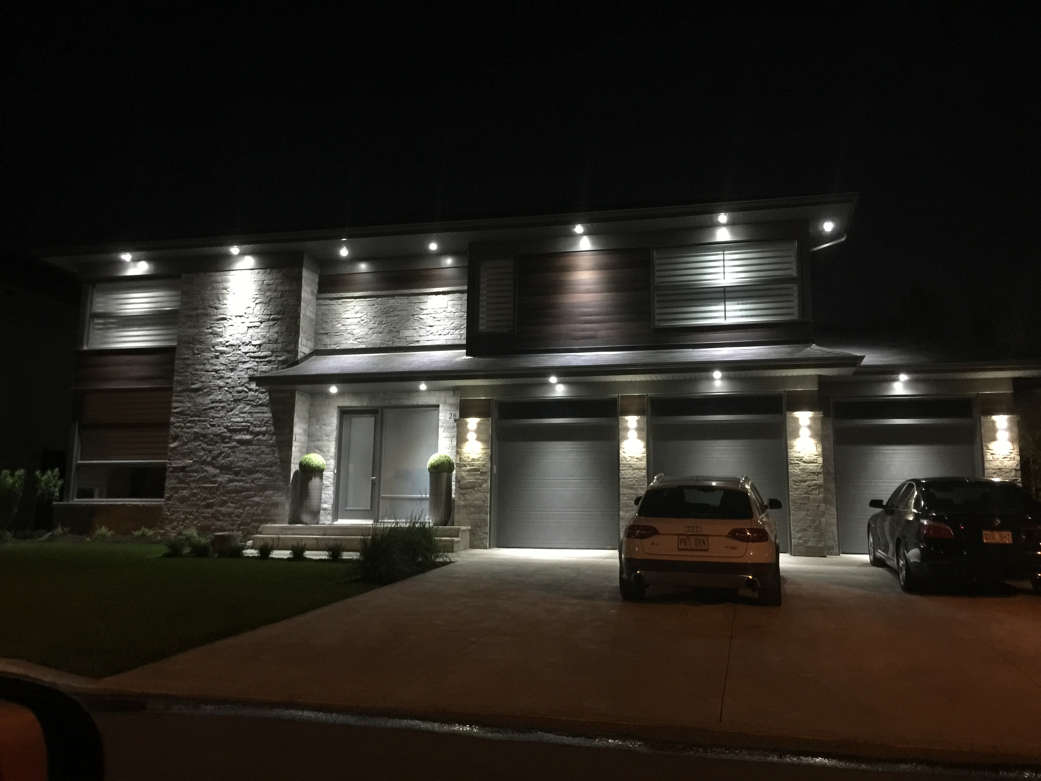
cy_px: 390
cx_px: 520
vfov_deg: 48.2
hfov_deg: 61.7
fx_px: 872
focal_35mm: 29
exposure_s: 1/4
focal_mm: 4.15
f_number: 2.2
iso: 160
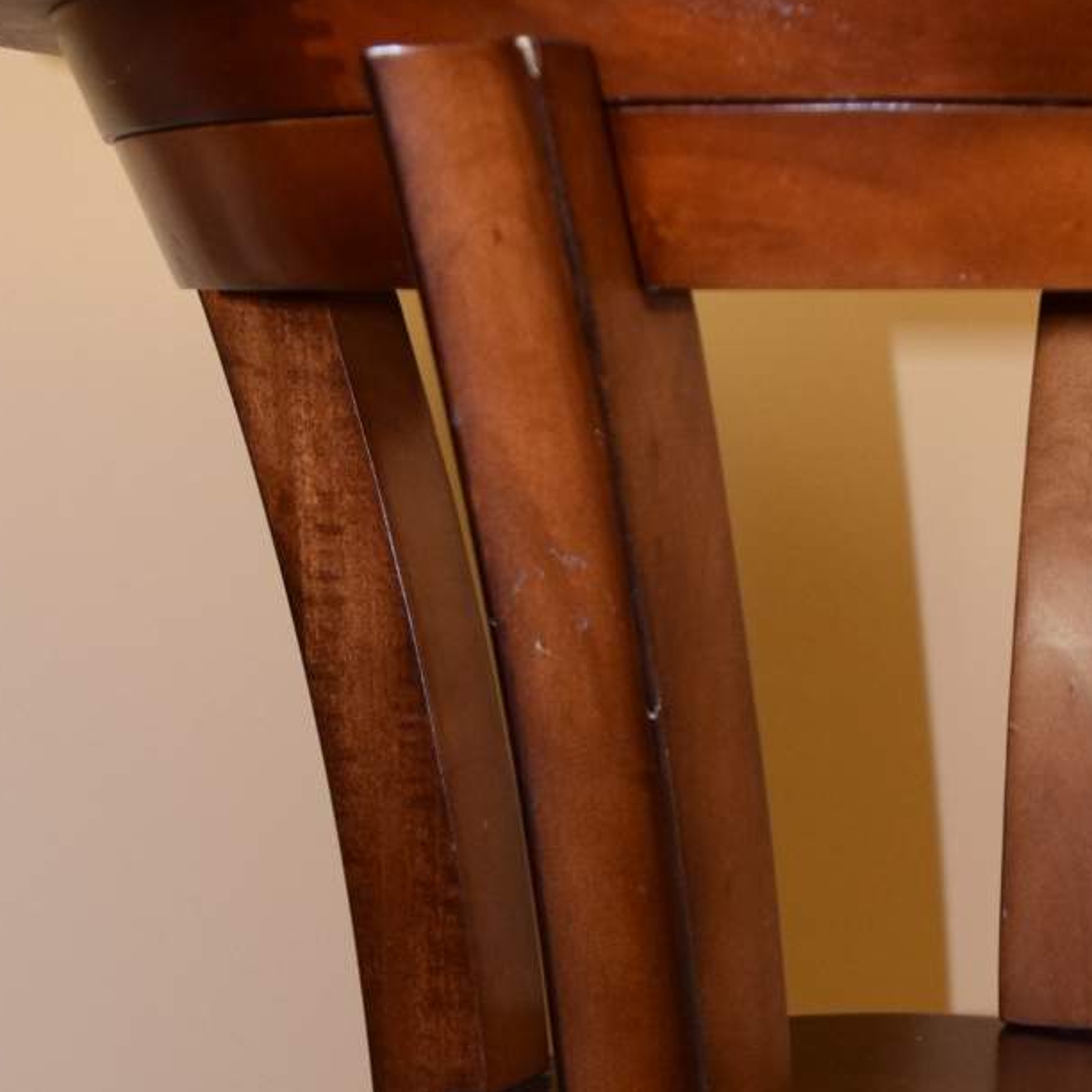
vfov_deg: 22.3
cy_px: 1060
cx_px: 823
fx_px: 2677
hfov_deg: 22.8
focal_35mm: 75
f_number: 3.5
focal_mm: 18
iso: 900
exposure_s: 1/30
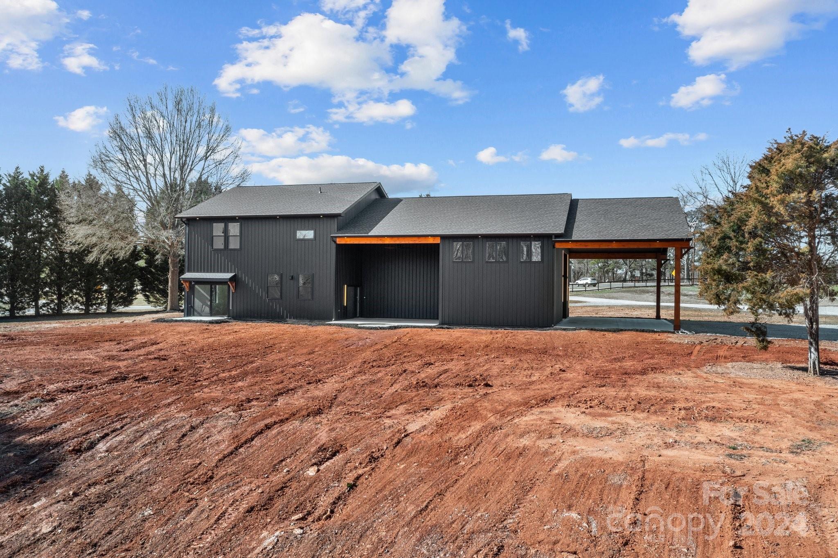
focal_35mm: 28
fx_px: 652
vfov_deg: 46.4
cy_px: 279
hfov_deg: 65.5
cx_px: 419
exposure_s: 1/320
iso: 100
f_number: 5
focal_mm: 10.26
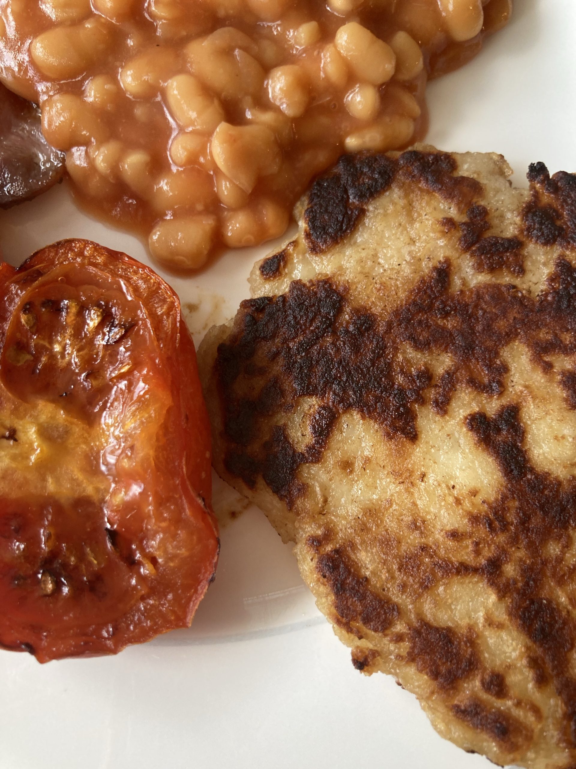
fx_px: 621
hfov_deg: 49.7
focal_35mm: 28
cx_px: 288
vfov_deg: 63.4
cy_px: 384
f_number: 1.8
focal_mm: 3.99
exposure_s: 1/50
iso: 80
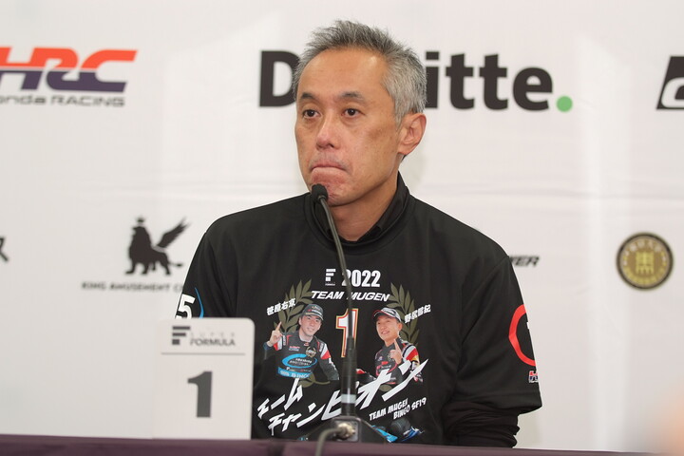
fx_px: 2565
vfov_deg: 10.2
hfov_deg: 15.2
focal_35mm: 135
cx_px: 342
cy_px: 228
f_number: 2.8
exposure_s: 1/60
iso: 200
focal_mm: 90
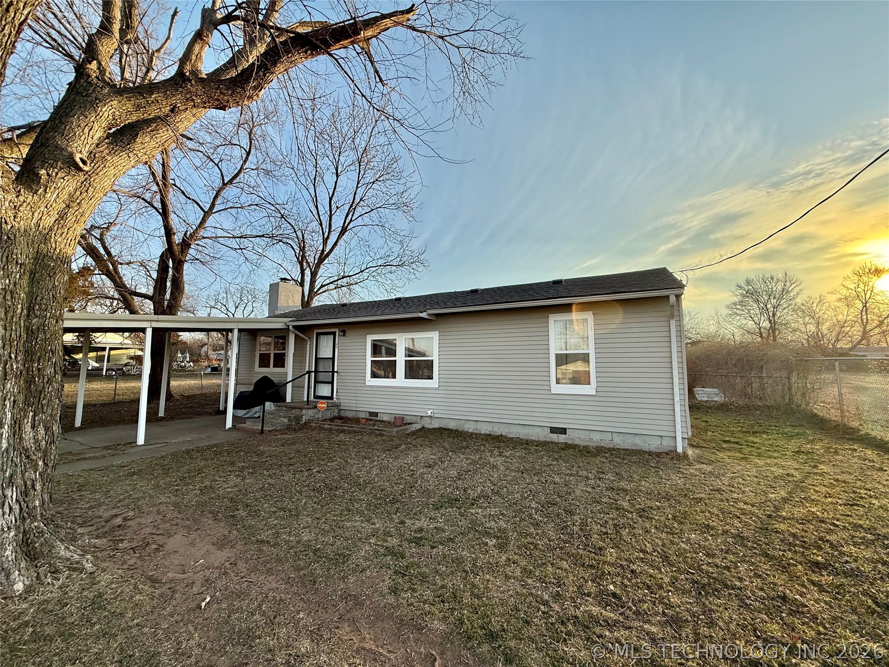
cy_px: 334
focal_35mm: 14
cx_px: 444
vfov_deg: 85.7
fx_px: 360
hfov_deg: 102.1
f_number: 2.2
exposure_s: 1/1087
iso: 50
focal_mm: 2.22
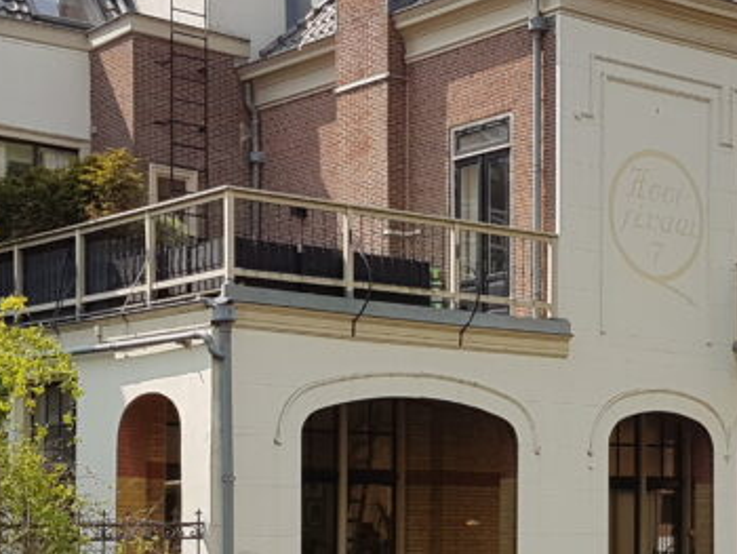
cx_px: 575
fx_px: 1619
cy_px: 472
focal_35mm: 76
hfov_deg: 25.3
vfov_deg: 19.1
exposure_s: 1/1384
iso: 40
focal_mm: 4.2
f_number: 1.7
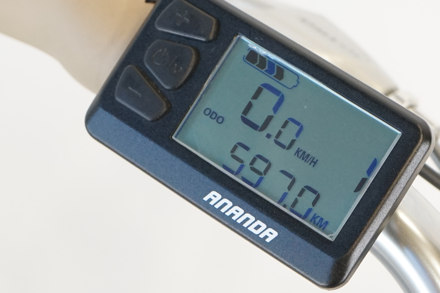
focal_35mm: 121
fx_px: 1479
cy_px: 136
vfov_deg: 11.3
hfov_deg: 16.9
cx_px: 257
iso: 2500
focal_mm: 49
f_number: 5.6
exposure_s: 1/200
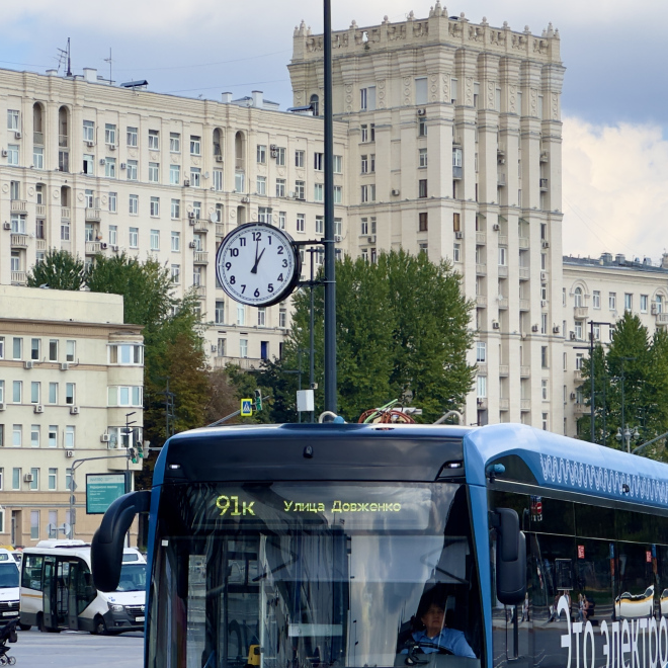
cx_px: 422
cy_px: 404
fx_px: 2926
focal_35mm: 134
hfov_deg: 13.0
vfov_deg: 13.0
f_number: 2.8
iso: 32
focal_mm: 9
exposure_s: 1/763
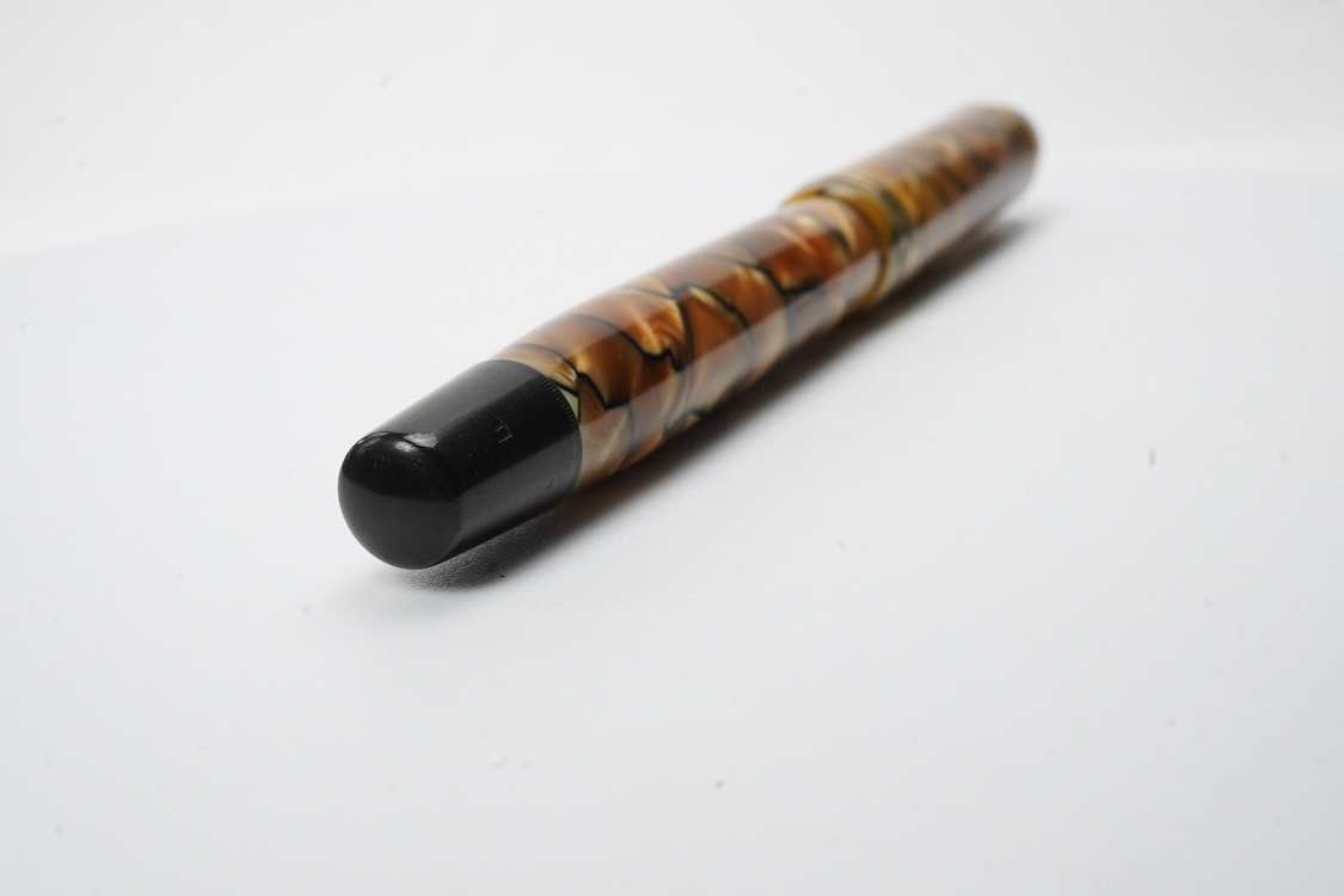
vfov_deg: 29.9
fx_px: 1680
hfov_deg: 43.6
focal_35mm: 45
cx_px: 672
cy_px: 448
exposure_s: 1/100
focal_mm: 30
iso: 1000
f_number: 18
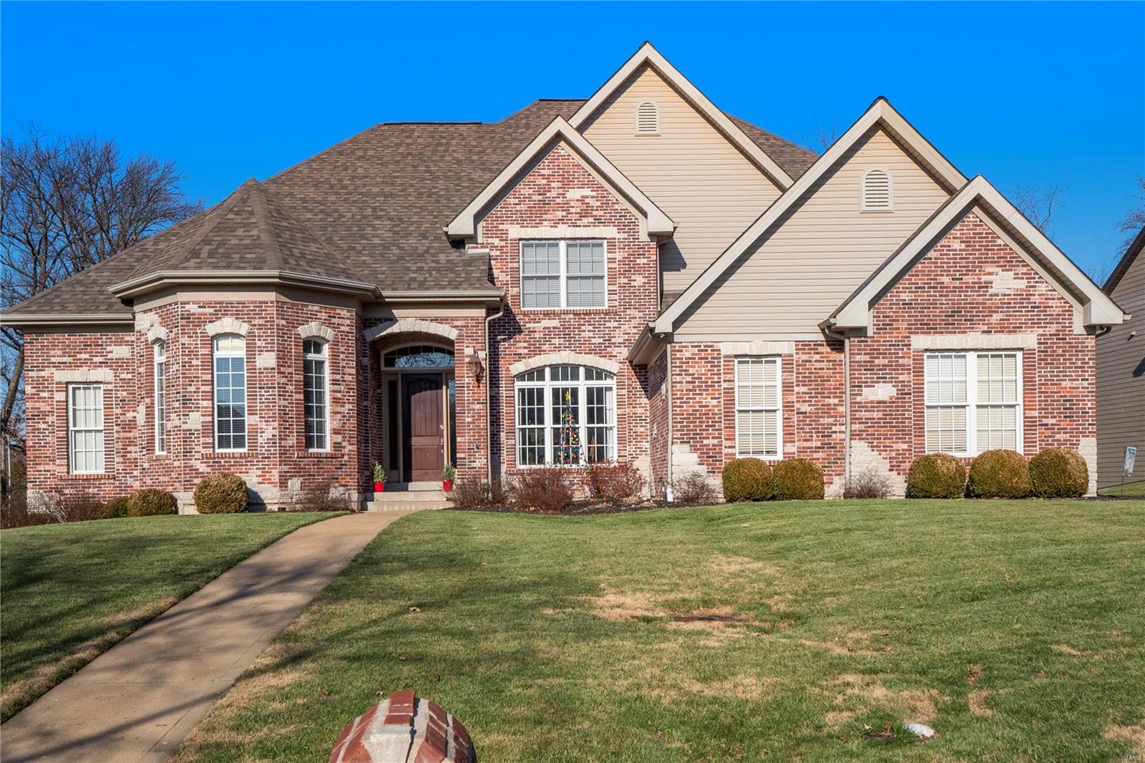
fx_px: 1145
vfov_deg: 36.9
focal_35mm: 36
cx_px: 572
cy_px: 382
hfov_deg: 53.1
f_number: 9
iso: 400
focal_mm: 18
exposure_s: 1/1250
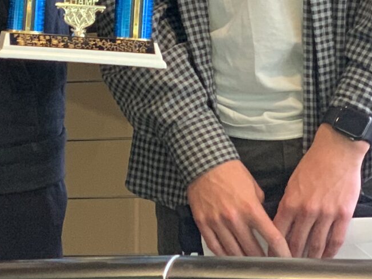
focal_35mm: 203
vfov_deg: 7.2
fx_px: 2182
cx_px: -216
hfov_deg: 9.4
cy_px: -91
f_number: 2.4
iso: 160
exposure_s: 1/60
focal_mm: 6
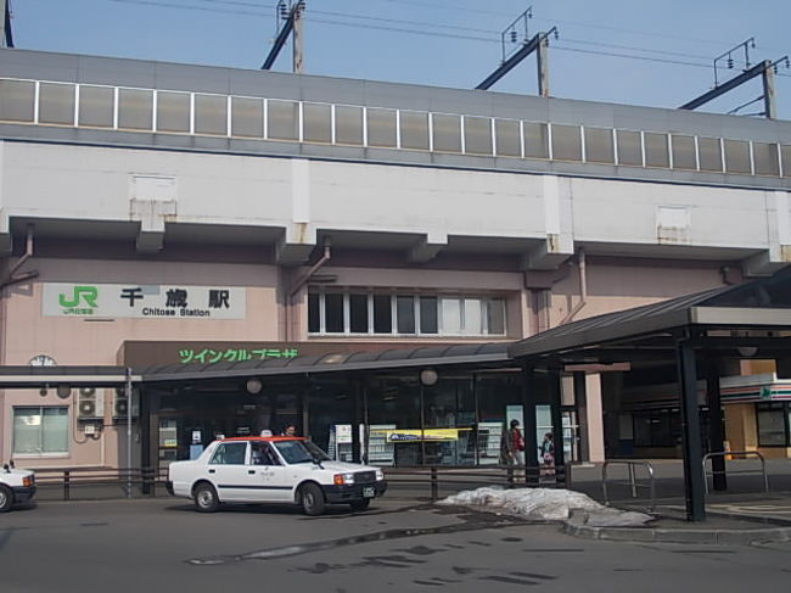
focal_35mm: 43
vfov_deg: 33.6
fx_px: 982
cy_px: 296
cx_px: 396
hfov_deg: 43.9
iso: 80
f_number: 6.5
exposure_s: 1/400
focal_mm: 6.1
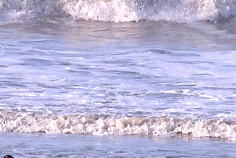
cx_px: 71
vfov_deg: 0.9
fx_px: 10348
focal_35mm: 1577
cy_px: -89
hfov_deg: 1.3
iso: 2000
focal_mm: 192.9
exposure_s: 1/2000
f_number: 14
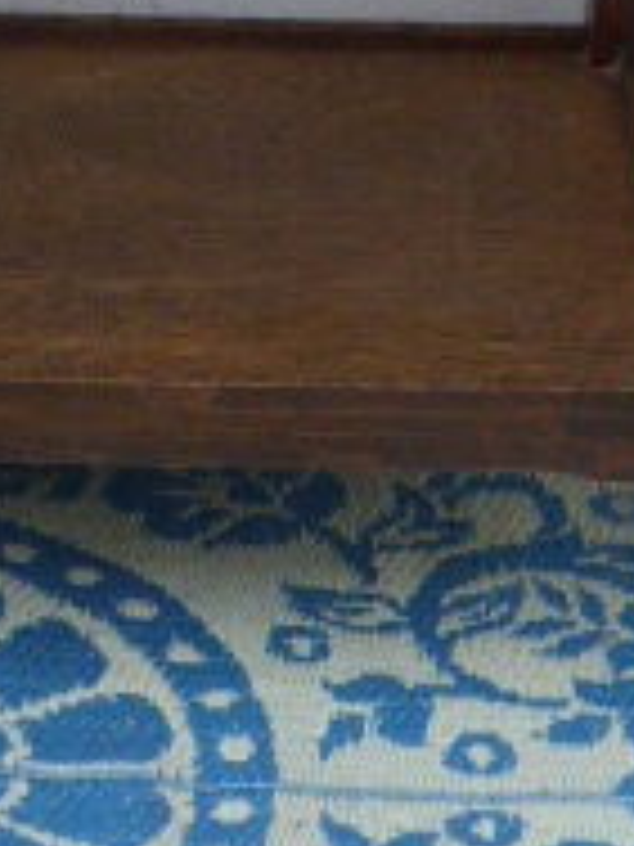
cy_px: -572
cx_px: -27
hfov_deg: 7.1
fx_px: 5079
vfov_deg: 9.2
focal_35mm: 208
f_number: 4.7
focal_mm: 10.3
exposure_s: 1/15
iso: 400
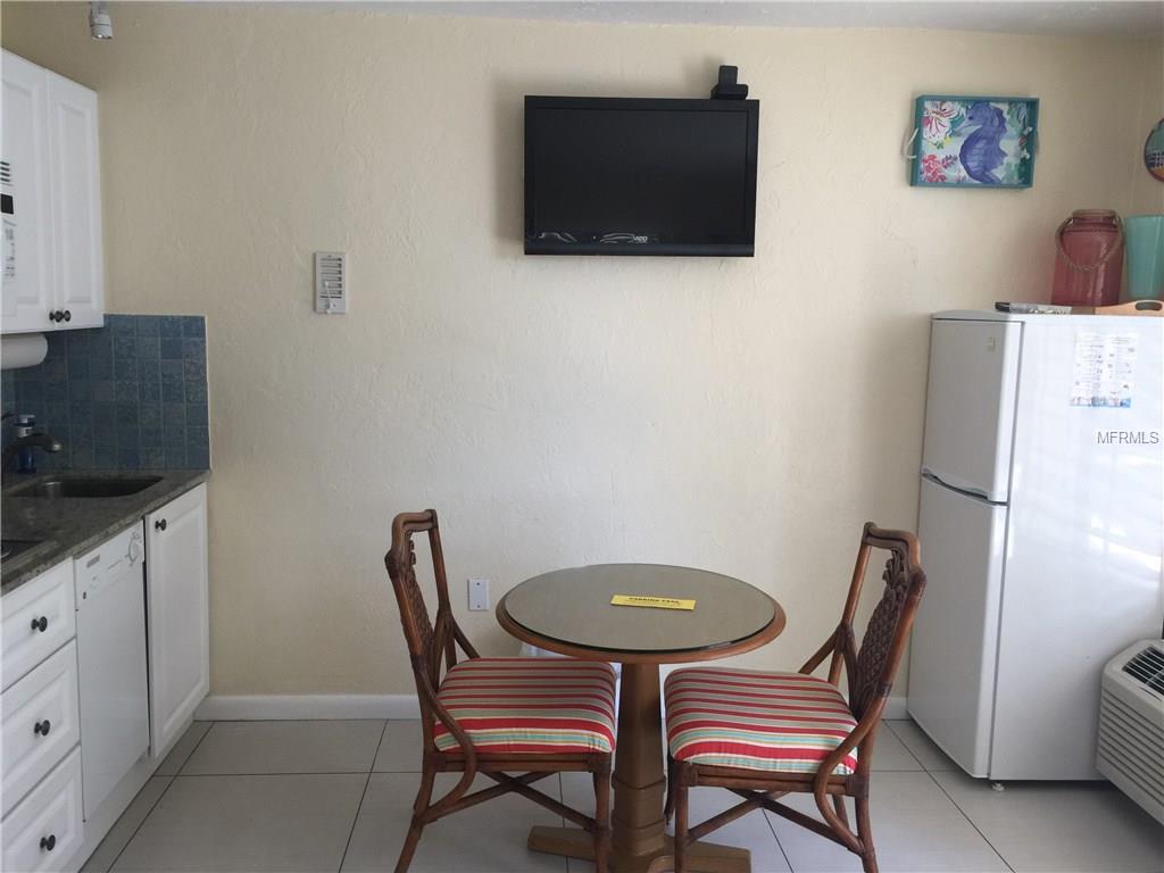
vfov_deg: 48.2
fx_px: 975
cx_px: 582
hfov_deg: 61.7
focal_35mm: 29
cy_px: 436
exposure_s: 1/30
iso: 40
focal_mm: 4.15
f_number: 2.2
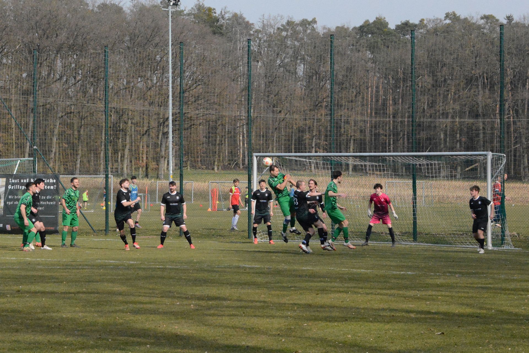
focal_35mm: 75
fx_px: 1102
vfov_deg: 18.2
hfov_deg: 27.0
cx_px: 264
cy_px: 176
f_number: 10
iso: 3200
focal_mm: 50
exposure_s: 1/2000
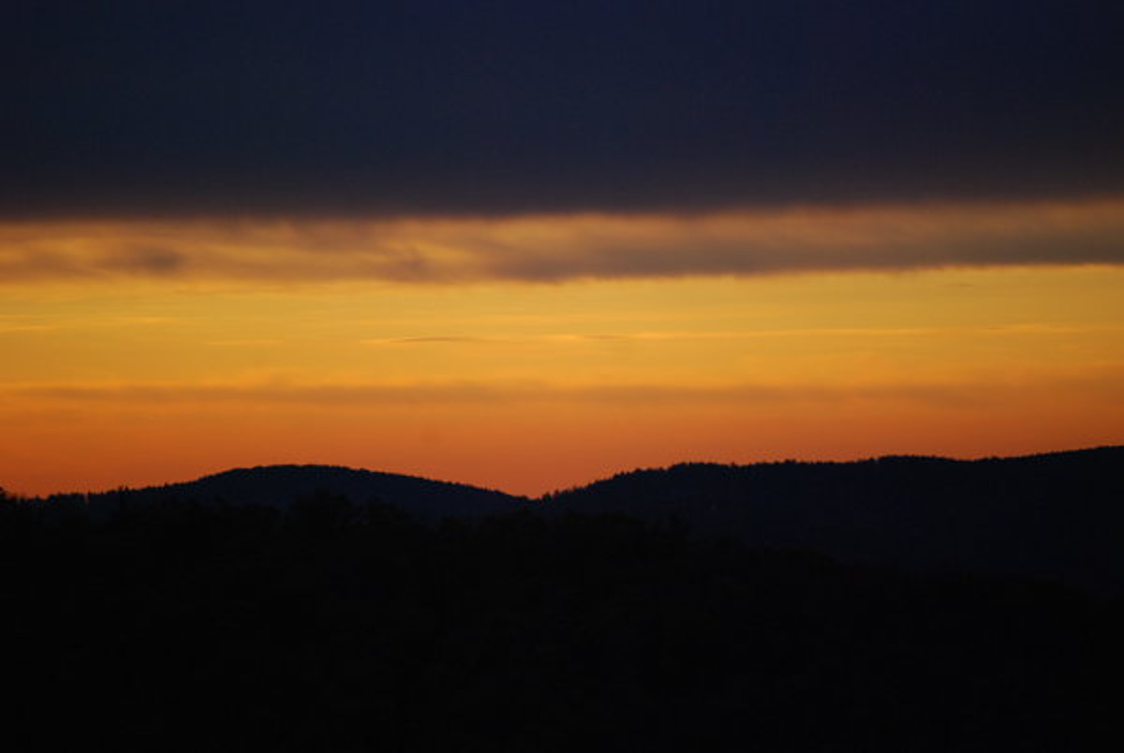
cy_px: 376
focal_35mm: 300
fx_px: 9380
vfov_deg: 4.6
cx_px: 562
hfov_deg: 6.9
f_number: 5.6
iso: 560
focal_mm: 200
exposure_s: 1/500
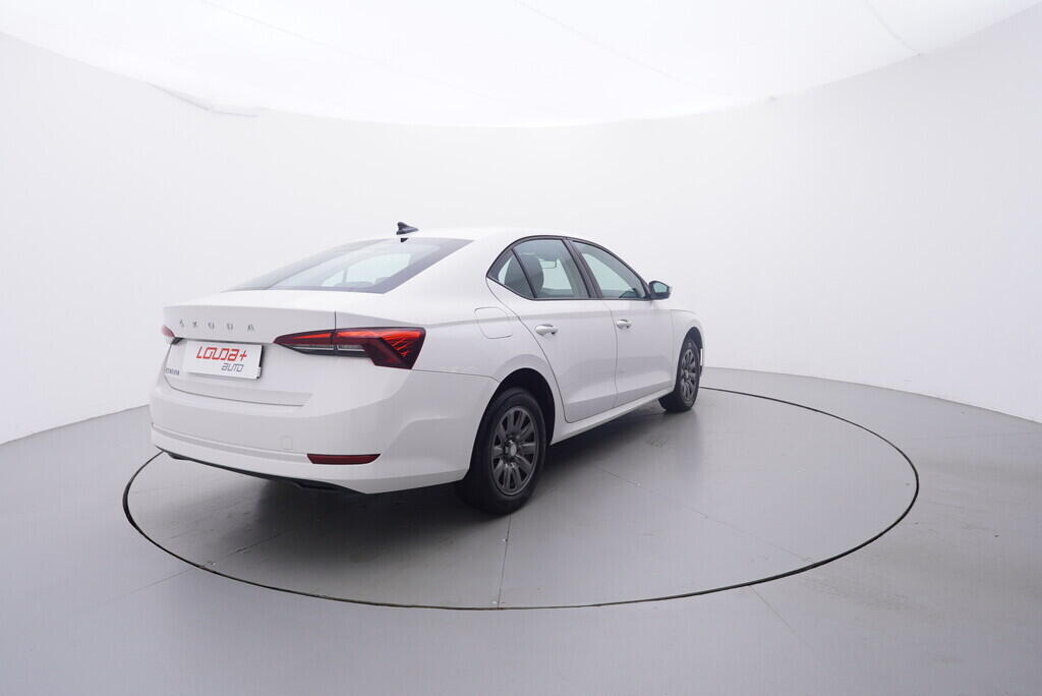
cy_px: 348
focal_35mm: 22
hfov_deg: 77.3
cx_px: 521
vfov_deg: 56.2
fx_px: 652
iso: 200
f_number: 5
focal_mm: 15
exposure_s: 1/80
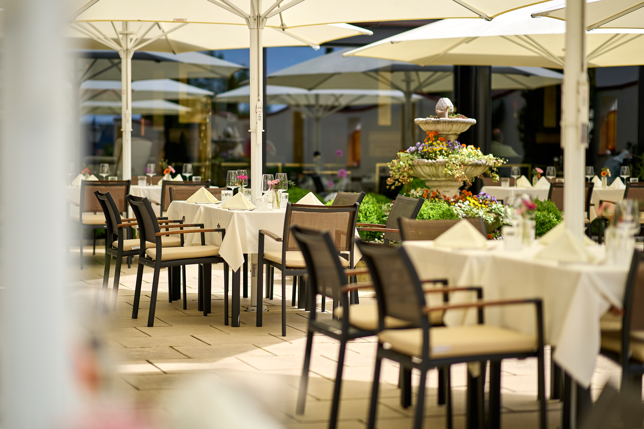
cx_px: 322
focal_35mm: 85
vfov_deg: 16.1
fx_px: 1520
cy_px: 214
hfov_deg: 23.9
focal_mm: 85
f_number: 1.6
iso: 100
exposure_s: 1/3200
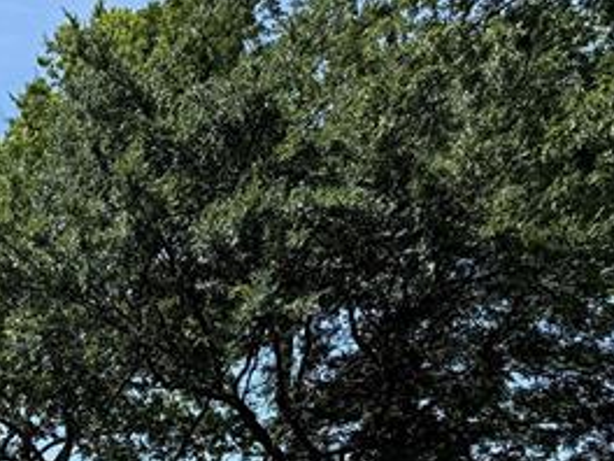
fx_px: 1650
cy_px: 780
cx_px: -419
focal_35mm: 93
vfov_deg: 14.3
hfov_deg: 17.8
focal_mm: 6.76
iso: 80
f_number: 1.78
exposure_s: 1/3279
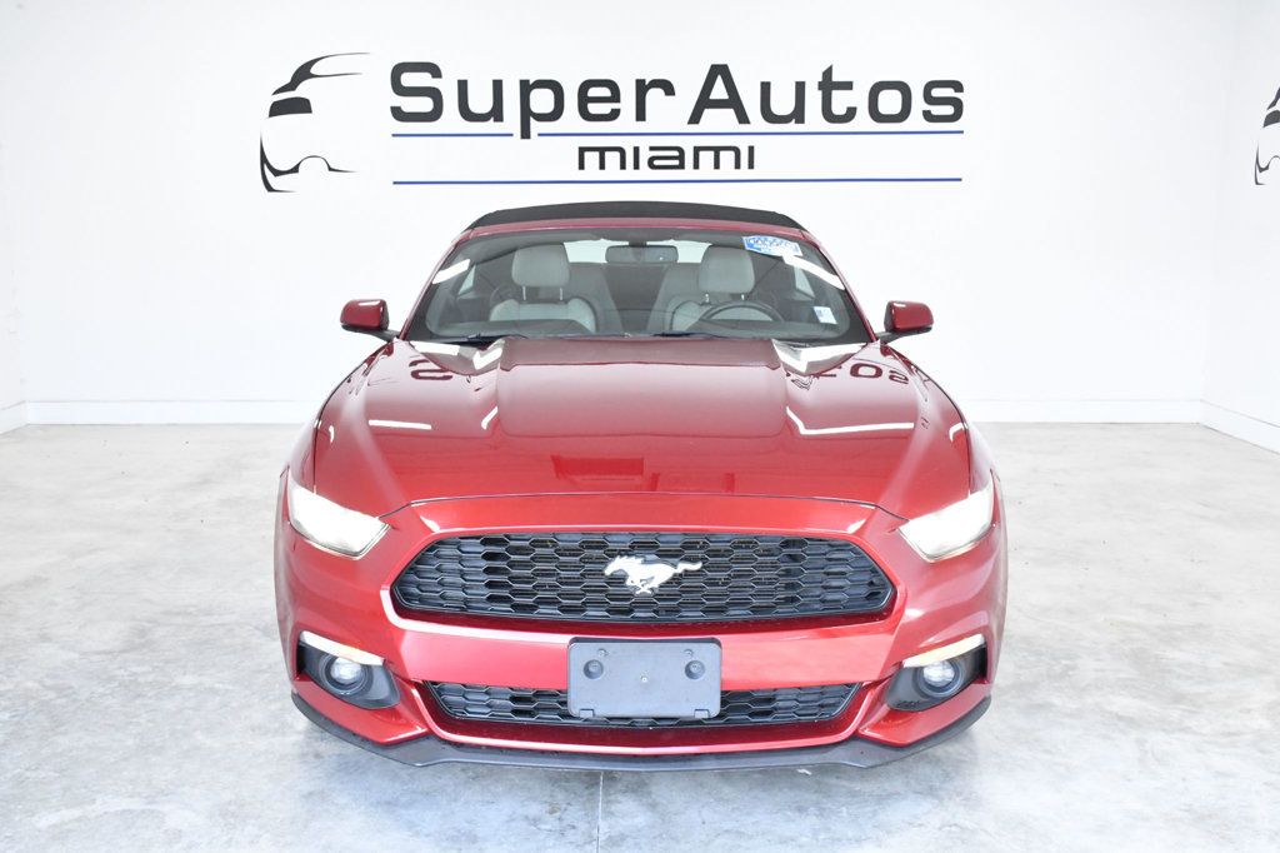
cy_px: 426
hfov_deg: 53.1
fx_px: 1280
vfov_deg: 36.8
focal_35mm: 36
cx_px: 640
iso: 2500
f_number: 8
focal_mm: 24
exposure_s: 1/250
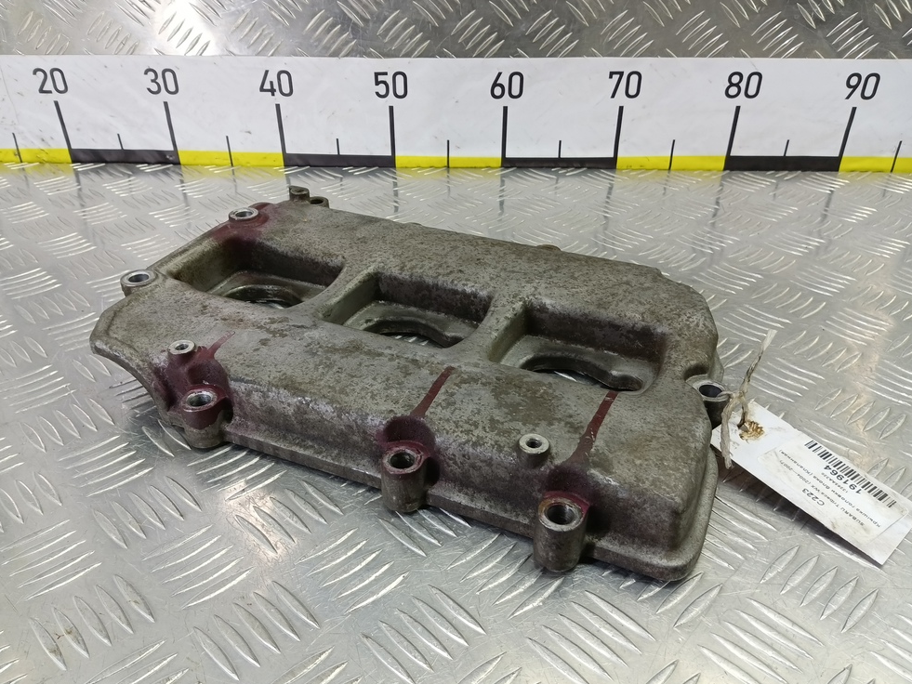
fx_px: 632
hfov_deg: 71.6
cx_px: 444
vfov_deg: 56.8
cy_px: 355
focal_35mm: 24
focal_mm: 4.11
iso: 177
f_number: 1.6
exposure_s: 1/50
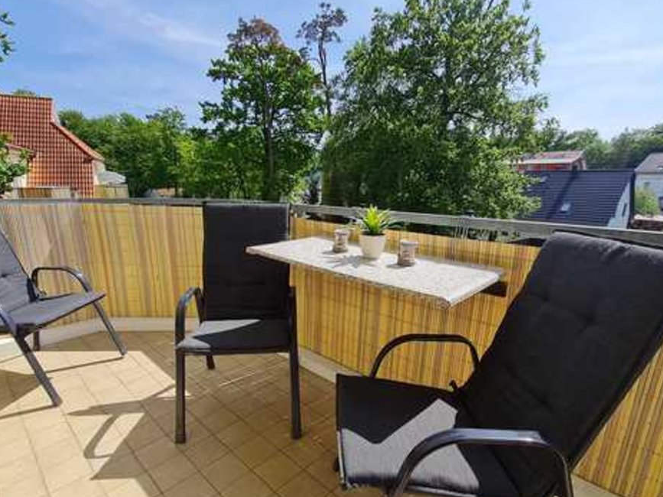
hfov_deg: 87.7
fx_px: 345
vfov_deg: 71.1
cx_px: 311
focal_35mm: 18
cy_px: 287
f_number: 2.2
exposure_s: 1/1500
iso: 50
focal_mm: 1.74
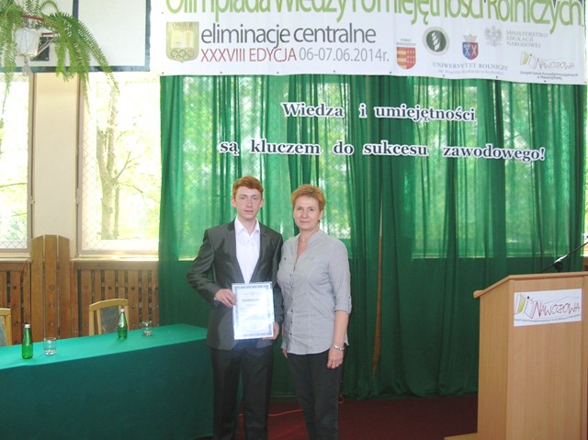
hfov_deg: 51.4
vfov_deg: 39.6
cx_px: 294
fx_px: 611
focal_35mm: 36
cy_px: 220
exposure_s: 1/30
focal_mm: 6
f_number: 2.7
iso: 50
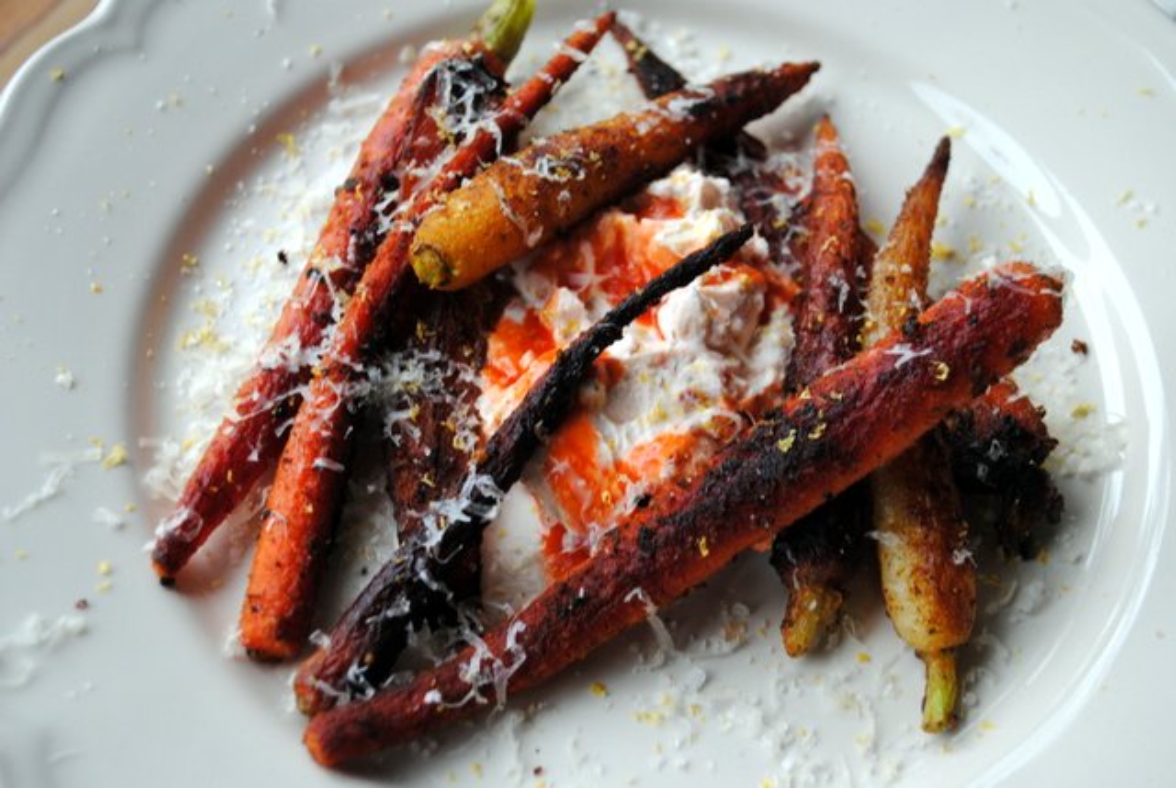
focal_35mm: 45
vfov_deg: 30.0
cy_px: 394
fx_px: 1472
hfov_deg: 43.5
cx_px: 588
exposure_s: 1/30
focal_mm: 30
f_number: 4.5
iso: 400
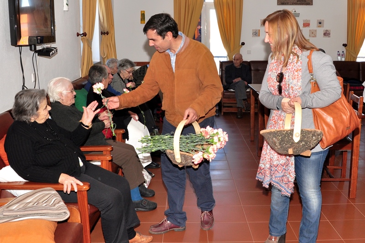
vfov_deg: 47.9
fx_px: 274
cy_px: 122
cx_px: 182
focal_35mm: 27
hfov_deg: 67.4
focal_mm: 18
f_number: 8
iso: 280
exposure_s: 1/60
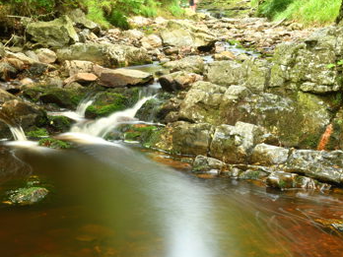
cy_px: 129
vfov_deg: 23.3
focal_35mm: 63
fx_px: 624
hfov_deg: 30.7
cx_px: 149
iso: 100
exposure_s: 10
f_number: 22
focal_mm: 38
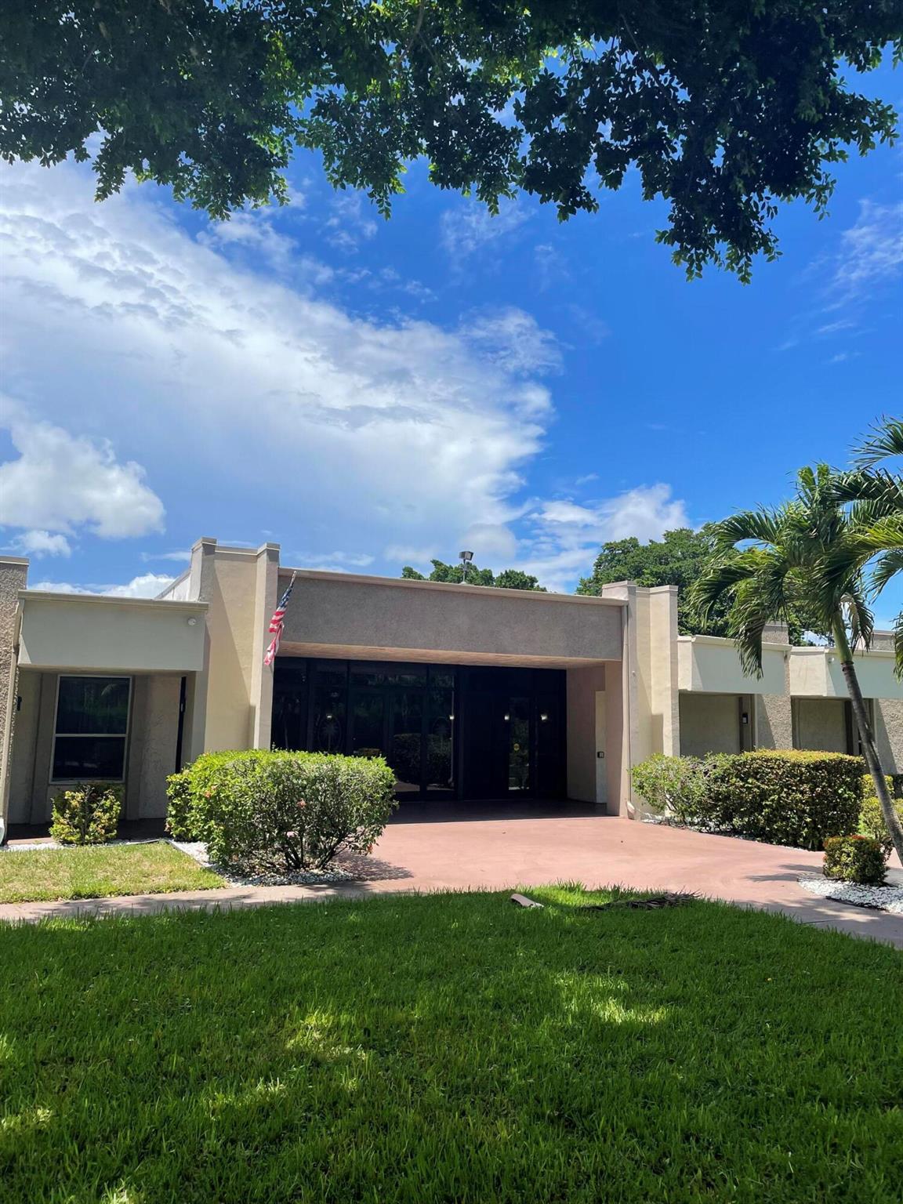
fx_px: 904
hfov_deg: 53.1
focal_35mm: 26
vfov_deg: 67.3
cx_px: 452
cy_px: 602
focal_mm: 4.2
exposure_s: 1/4132
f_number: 1.6
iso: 32
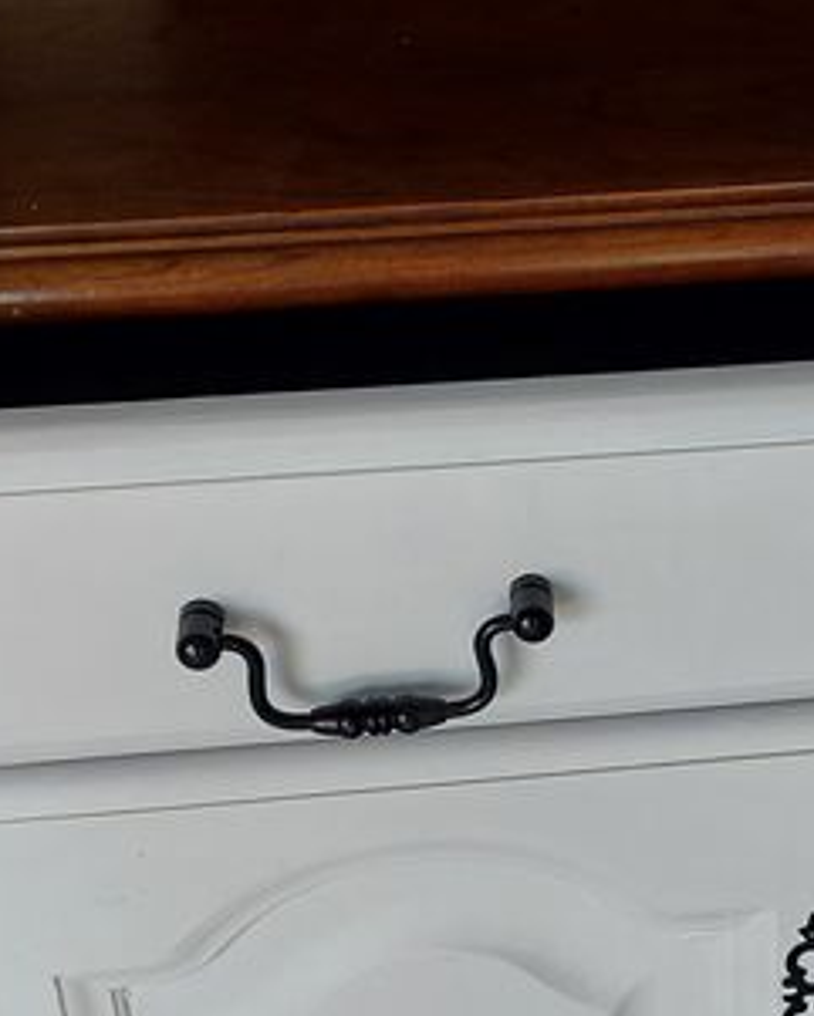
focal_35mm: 81
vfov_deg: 23.4
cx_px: 848
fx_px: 2438
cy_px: 682
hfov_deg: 18.4
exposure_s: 1/100
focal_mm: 5.23
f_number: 1.8
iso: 40
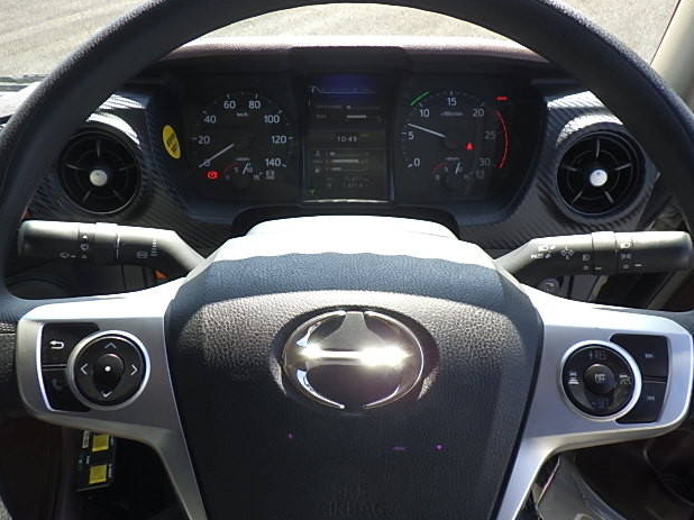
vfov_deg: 48.2
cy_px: 258
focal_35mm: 29
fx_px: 581
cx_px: 340
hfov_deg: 61.7
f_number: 4.2
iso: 125
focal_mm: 5
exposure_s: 1/125
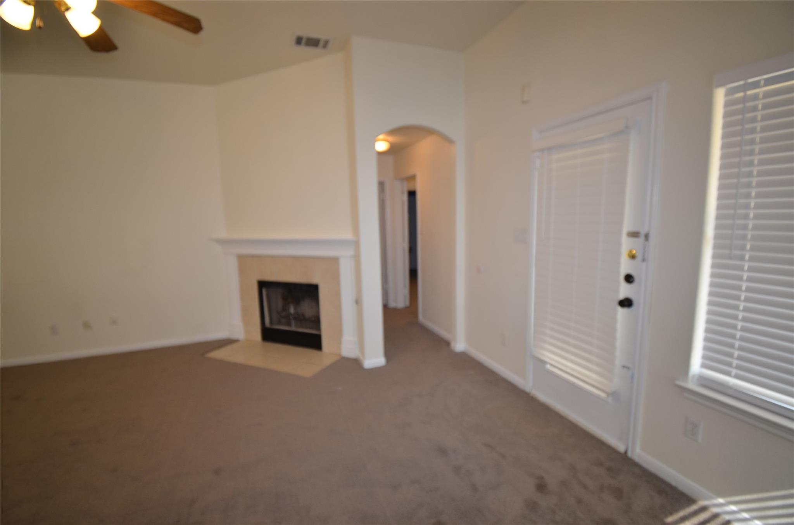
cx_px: 397
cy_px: 262
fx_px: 330
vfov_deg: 77.1
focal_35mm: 15
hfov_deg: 100.5
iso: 280
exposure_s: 1/60
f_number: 4.5
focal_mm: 10
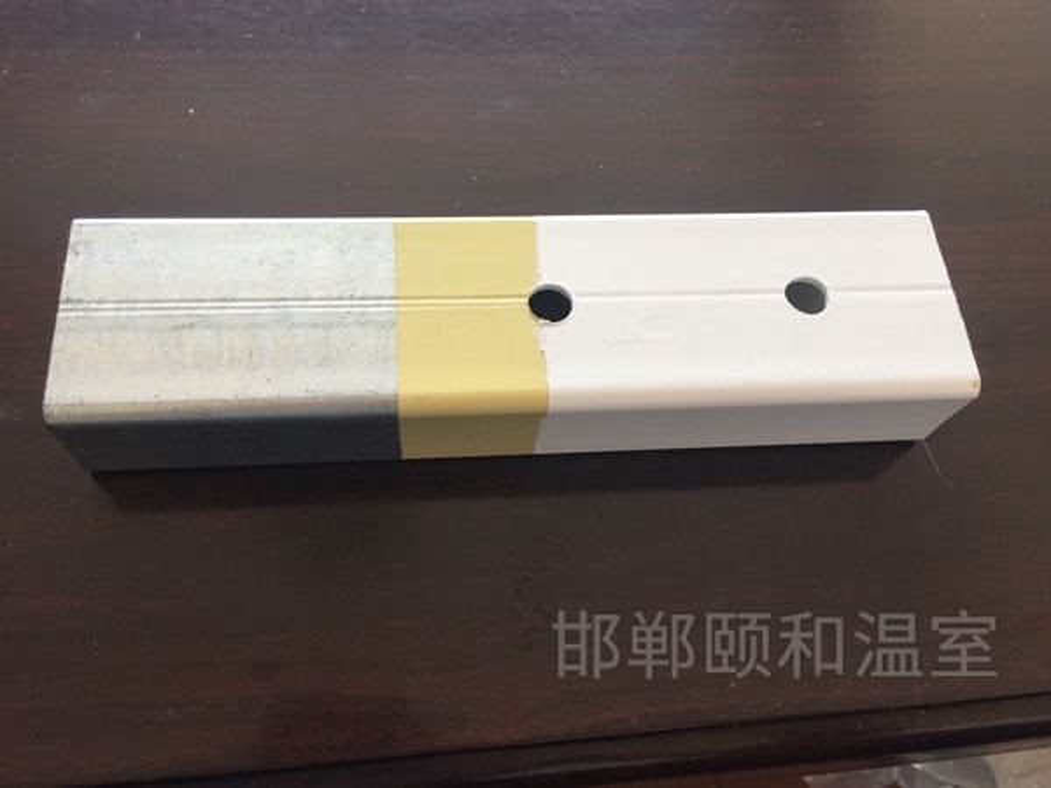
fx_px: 880
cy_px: 394
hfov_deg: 61.7
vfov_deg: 48.2
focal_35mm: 29
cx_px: 526
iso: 40
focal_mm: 4.15
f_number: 2.2
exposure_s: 1/100
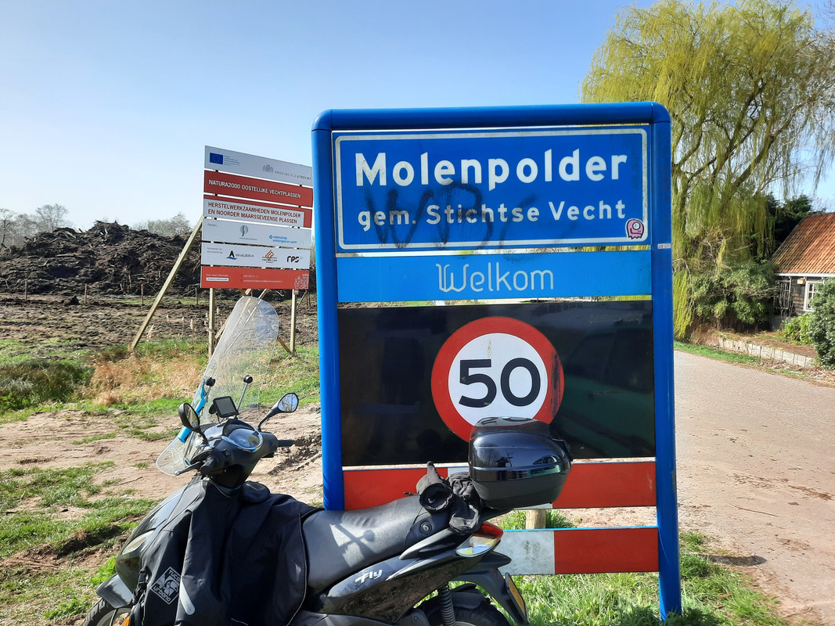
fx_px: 603
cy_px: 313
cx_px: 418
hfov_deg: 69.4
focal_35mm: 25
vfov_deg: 54.9
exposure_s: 1/633
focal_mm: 4.6
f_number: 2
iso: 32
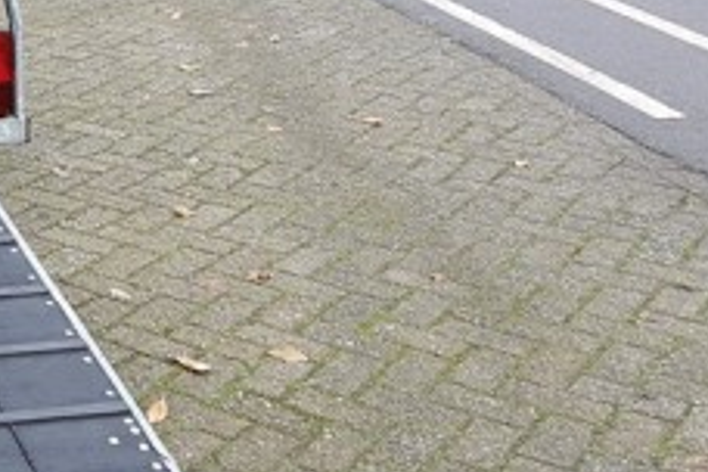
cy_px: -104
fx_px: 1632
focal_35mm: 83
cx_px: -317
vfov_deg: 15.8
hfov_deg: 21.1
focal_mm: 4.2
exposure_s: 1/100
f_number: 1.7
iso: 64
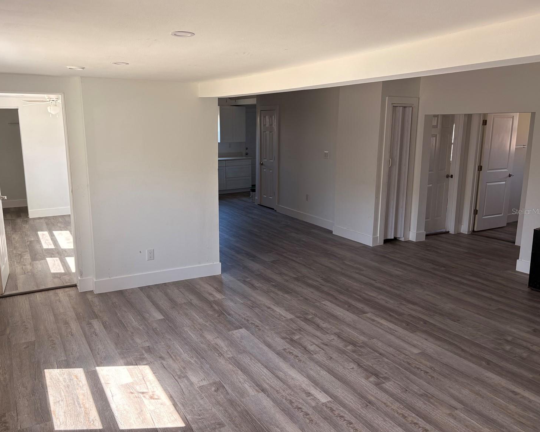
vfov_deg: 51.5
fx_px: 447
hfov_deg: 62.1
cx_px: 249
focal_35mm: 28
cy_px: 211
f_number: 1.6
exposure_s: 1/121
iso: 40
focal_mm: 5.96
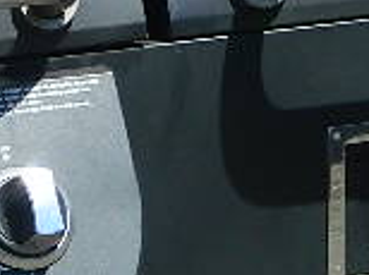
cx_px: -43
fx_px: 2906
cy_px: 301
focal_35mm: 273
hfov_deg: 7.2
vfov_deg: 5.4
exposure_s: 1/640
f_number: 3.5
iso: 80
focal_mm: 7.3
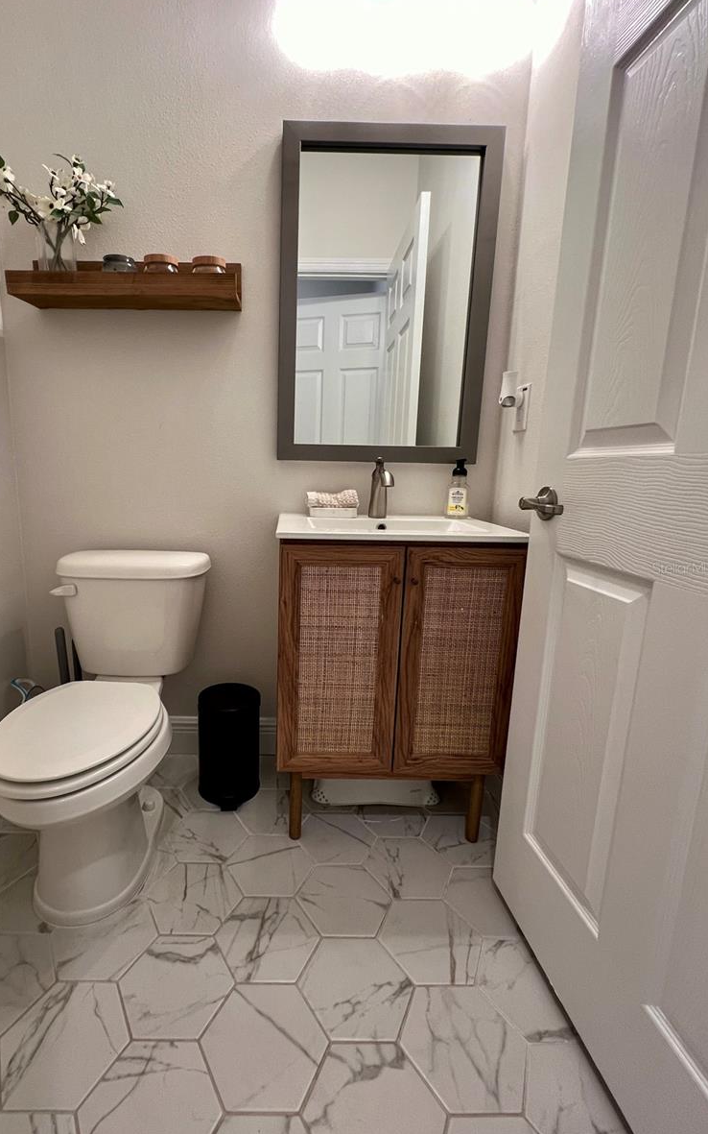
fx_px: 432
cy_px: 567
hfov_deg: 77.9
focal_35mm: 14
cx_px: 289
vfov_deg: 105.3
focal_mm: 1.57
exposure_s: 1/60
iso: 160
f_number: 1.8
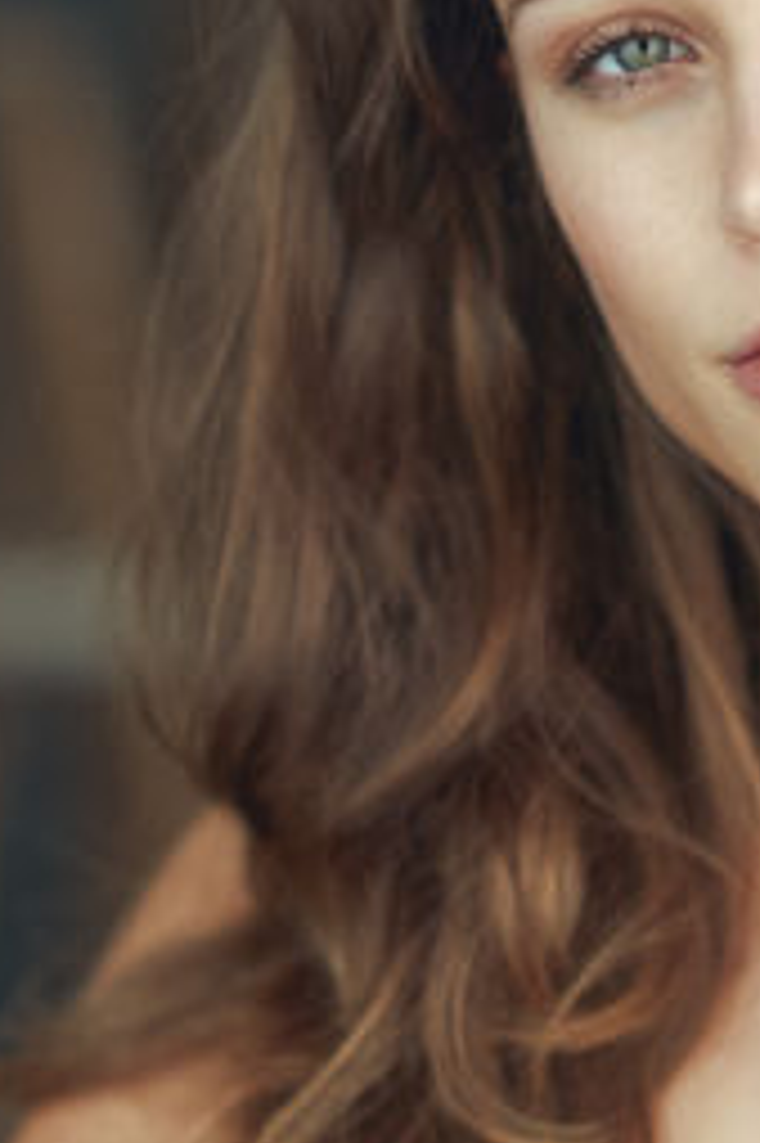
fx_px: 8498
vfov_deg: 7.7
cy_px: 1107
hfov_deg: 5.1
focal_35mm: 268
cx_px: 807
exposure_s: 1/1250
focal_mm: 85
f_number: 1.4
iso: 200
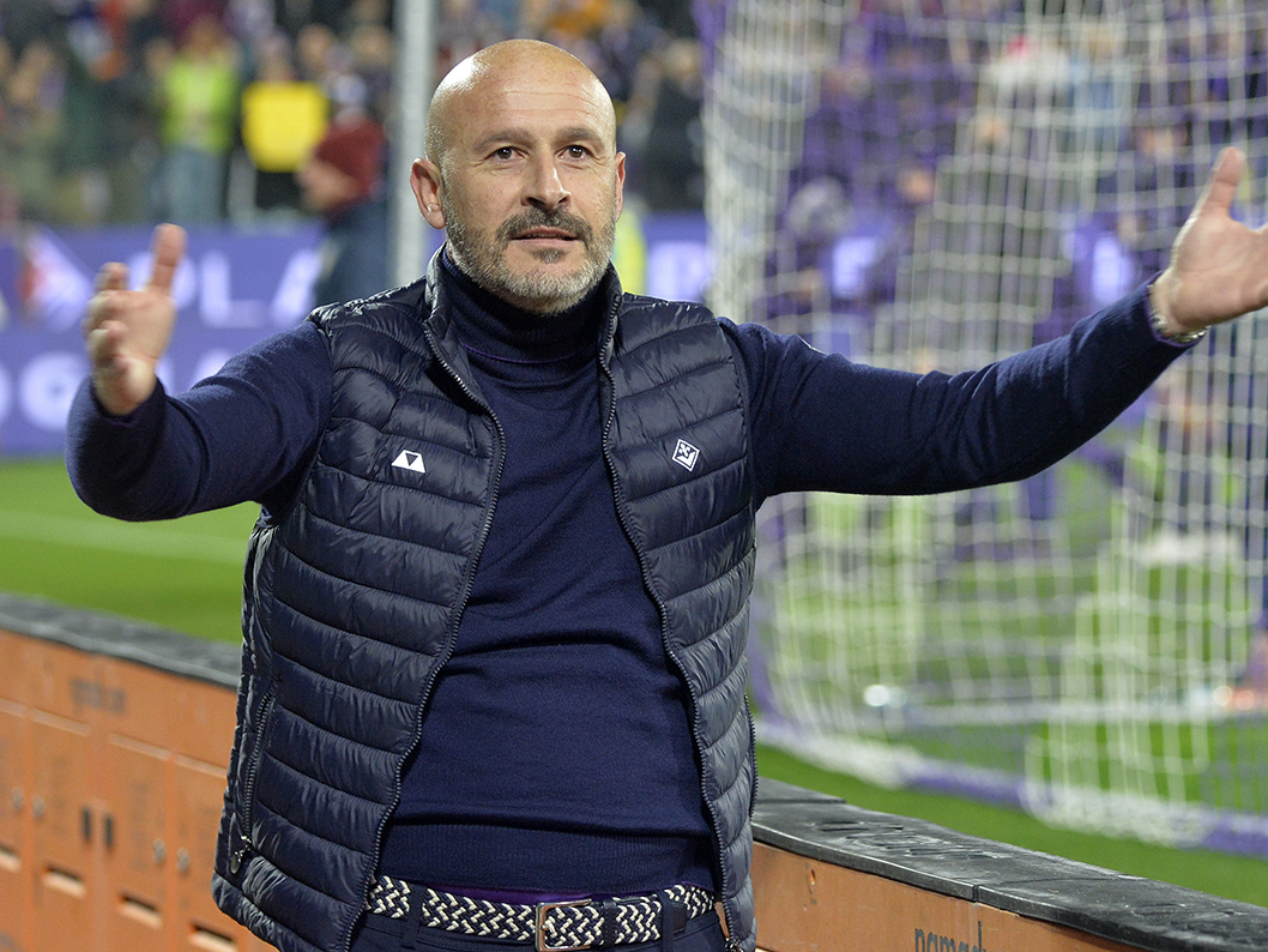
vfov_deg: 8.8
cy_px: 477
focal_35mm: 169
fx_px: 6192
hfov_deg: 11.7
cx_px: 671
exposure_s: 1/500
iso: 3200
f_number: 5
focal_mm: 155
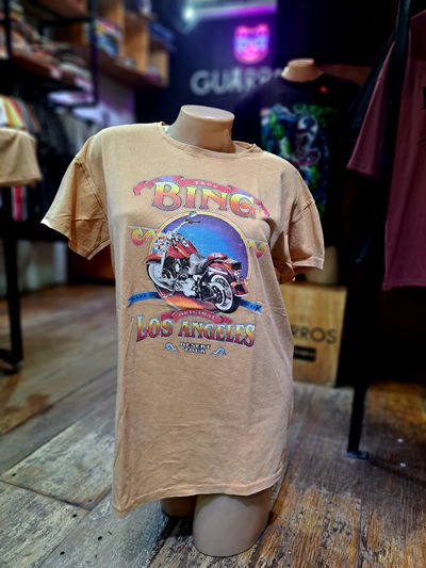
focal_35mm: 24
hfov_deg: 56.8
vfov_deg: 71.6
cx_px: 213
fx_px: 394
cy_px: 284
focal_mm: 5.23
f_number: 1.8
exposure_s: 1/50
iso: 125
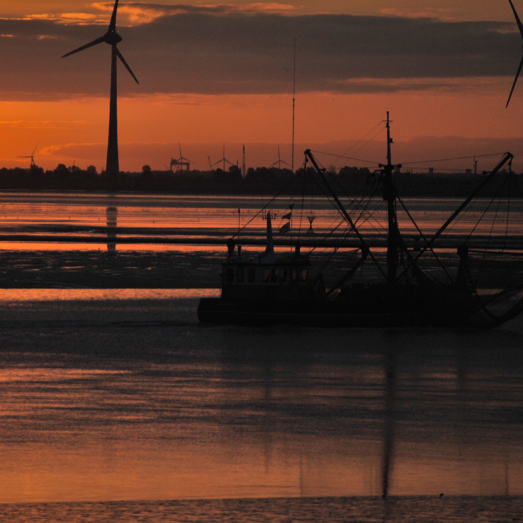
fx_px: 7795
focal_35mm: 456
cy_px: 259
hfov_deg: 3.8
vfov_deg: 3.8
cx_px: 109
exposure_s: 1/1000
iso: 160
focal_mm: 200
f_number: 5.6
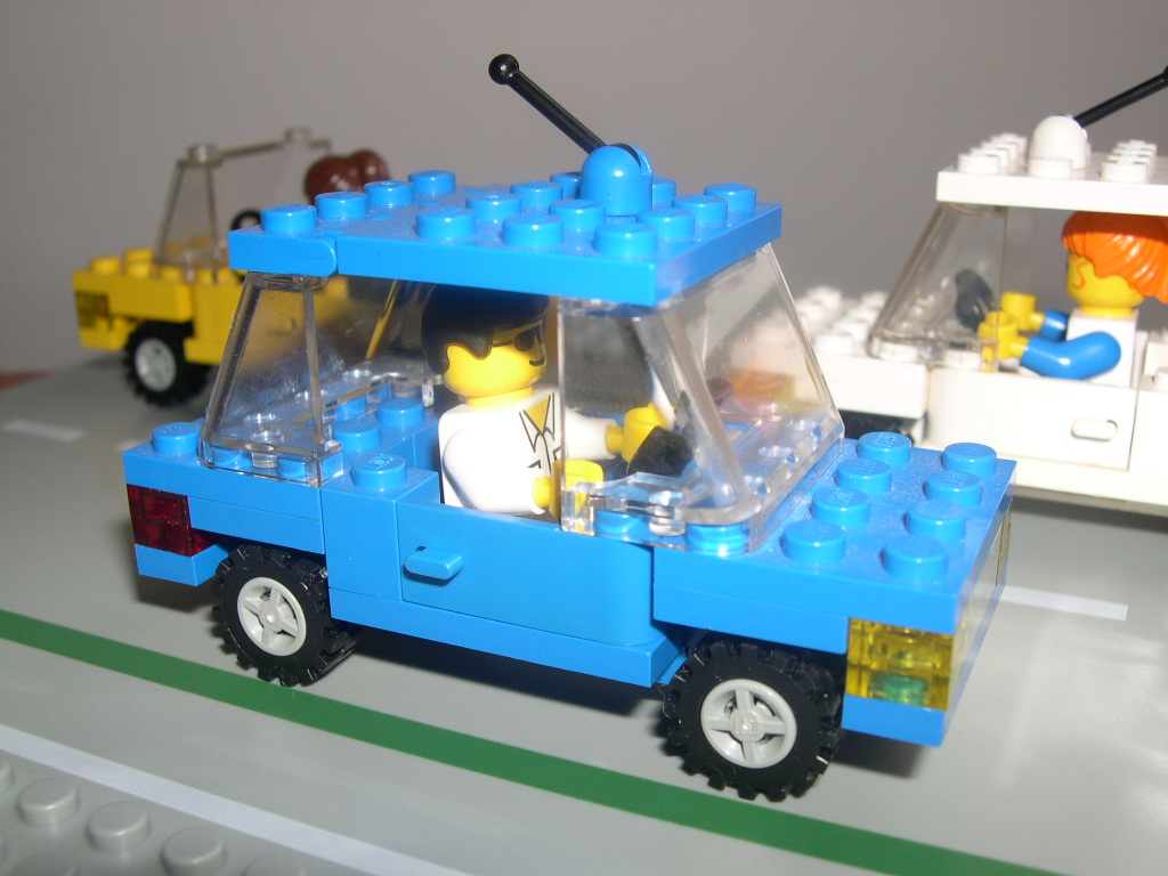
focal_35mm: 38
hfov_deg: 49.0
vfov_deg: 37.7
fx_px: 1282
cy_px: 438
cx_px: 584
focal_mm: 8
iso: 100
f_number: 7.6
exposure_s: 1/30
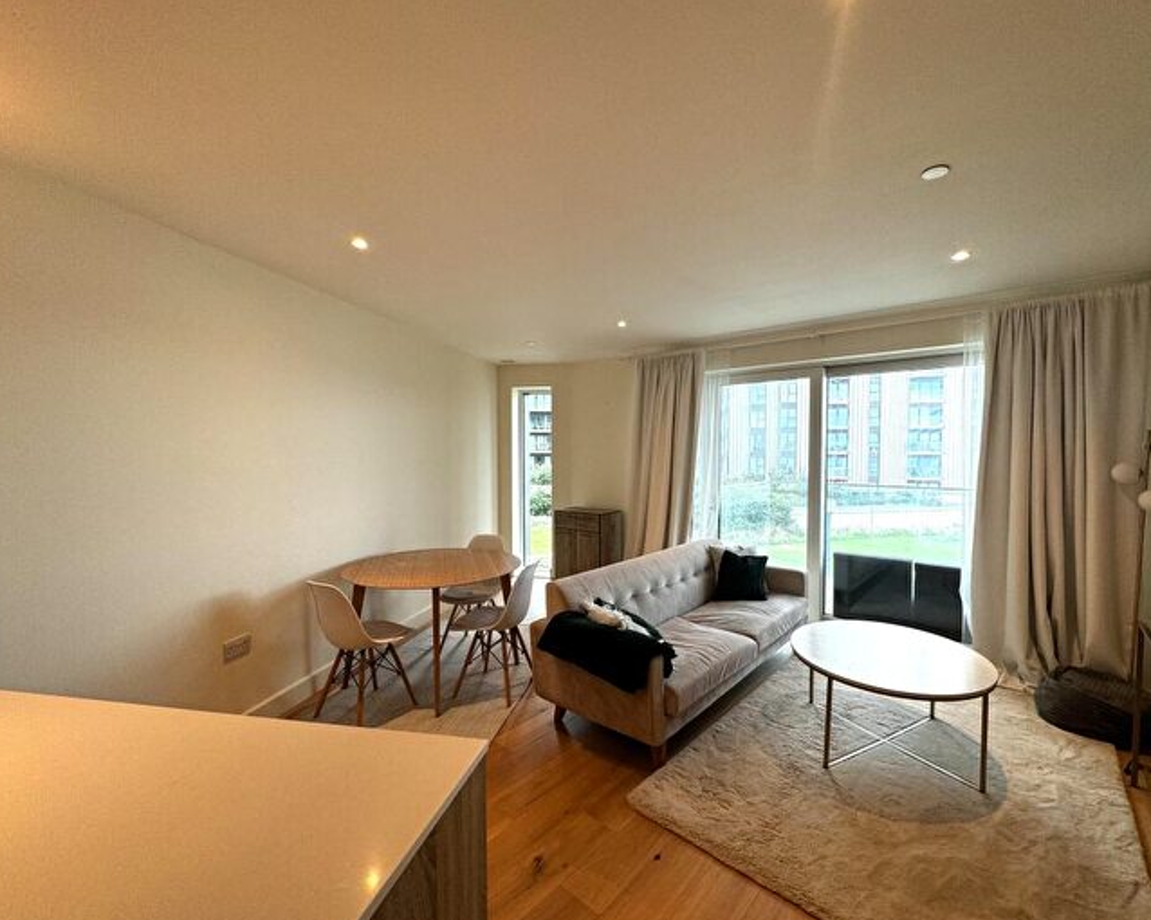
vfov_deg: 84.0
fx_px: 511
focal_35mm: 15
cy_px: 468
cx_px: 613
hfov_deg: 96.7
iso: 80
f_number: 2.2
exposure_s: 1/99
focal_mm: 2.22
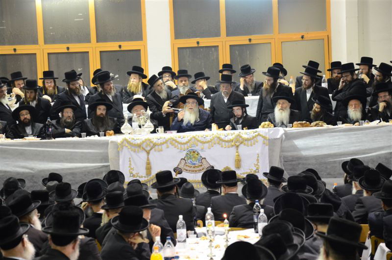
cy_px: 130
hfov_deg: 14.9
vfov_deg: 9.9
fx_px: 1500
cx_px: 196
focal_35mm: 138
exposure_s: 1/15
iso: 1600
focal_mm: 92
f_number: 5.6
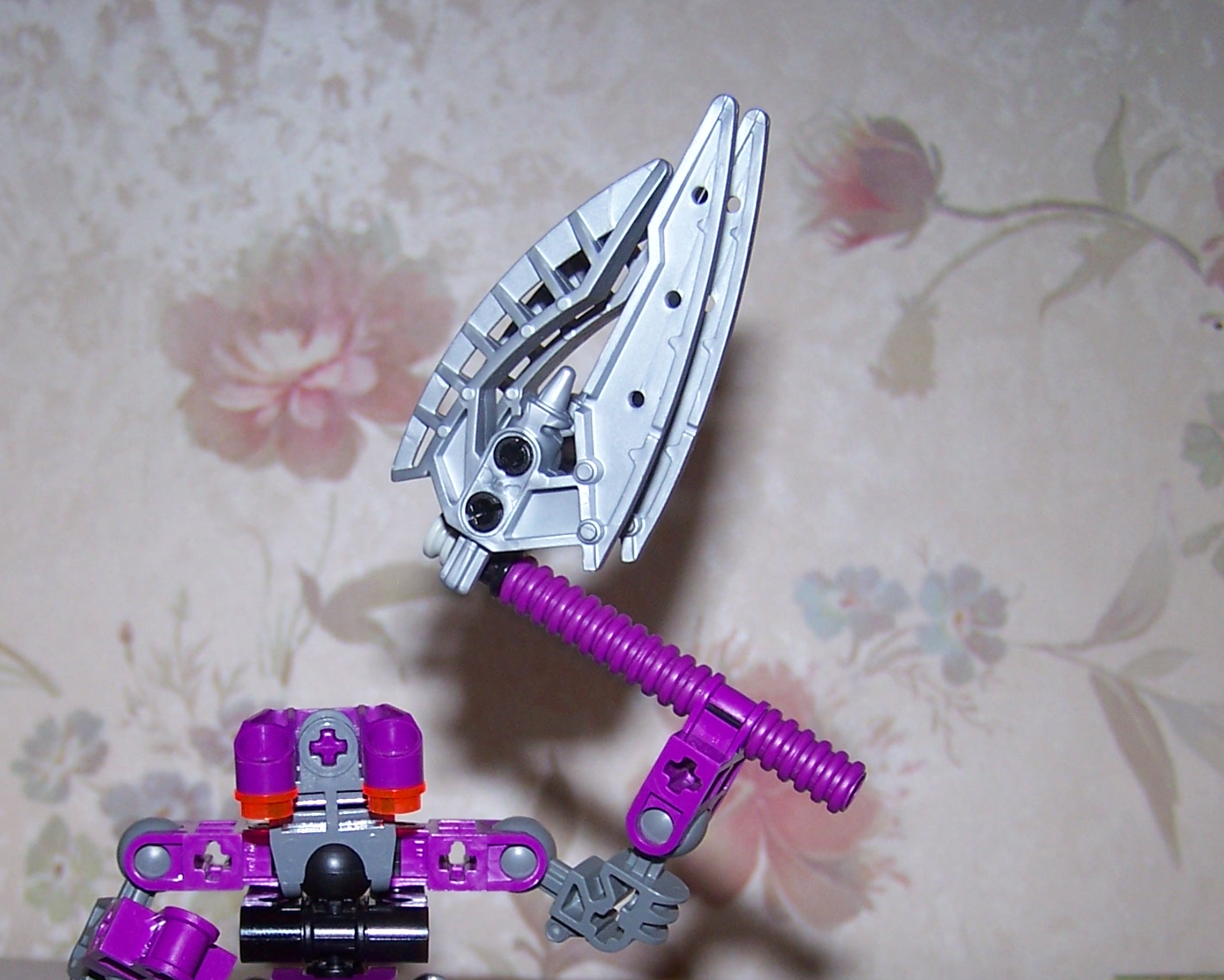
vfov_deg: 24.7
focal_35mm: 61
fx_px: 2210
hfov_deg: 30.9
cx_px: 487
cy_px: 740
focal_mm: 6.3
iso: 80
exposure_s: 1/30
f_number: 2.8
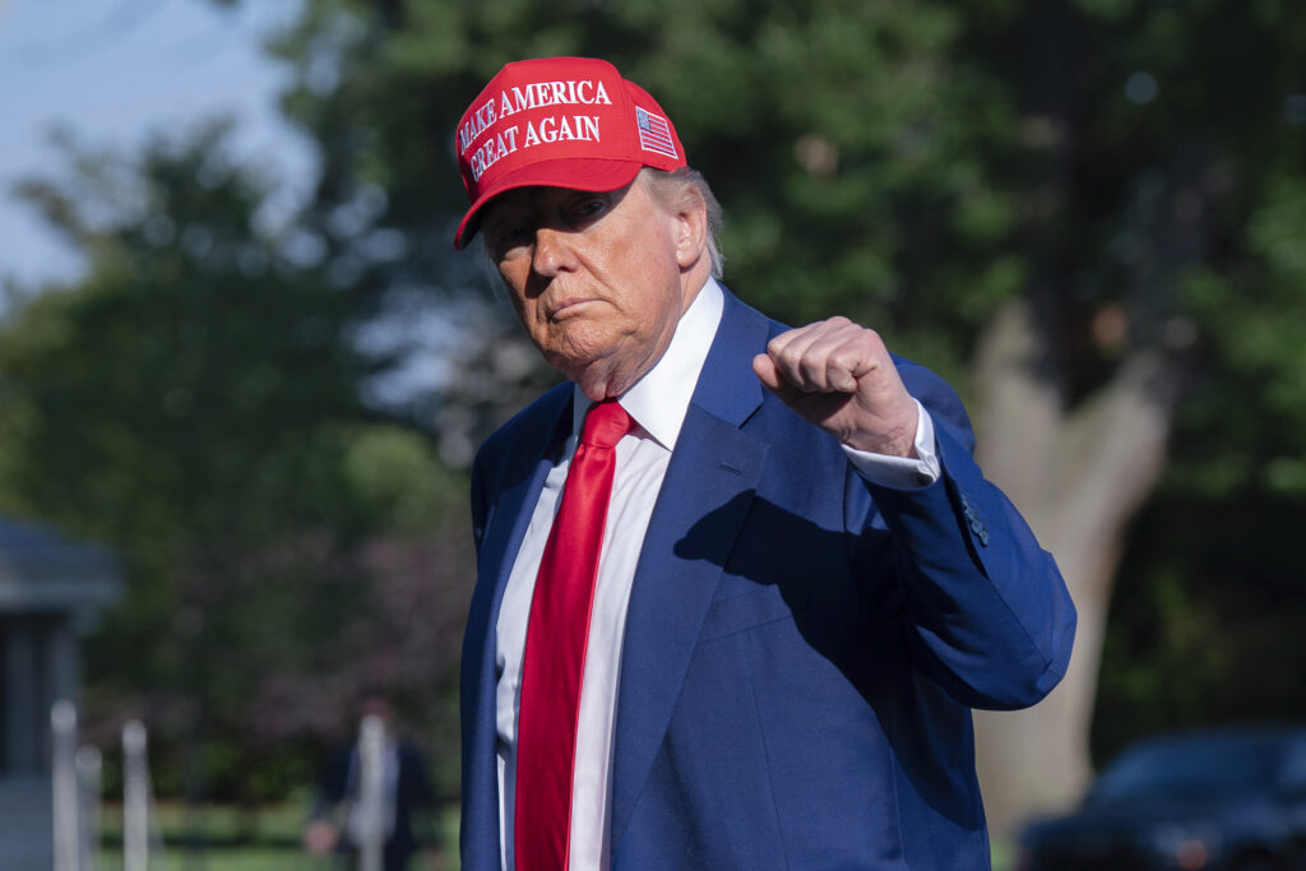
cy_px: 436
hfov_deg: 17.6
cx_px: 653
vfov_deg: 11.8
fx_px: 4209
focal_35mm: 116
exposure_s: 1/1250
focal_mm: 116
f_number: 4
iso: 125
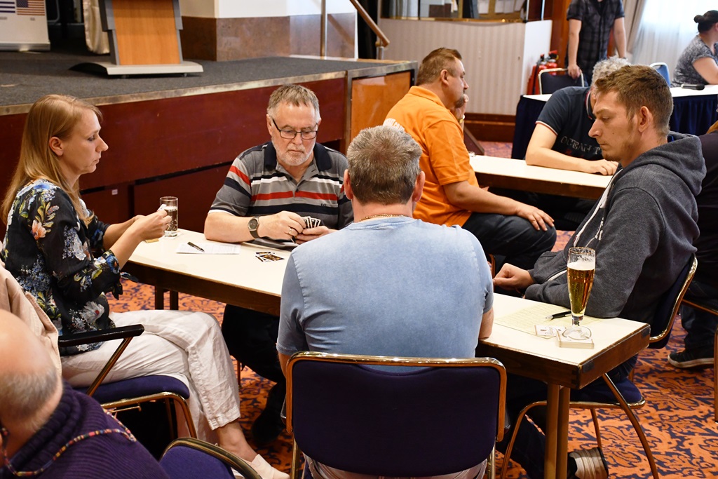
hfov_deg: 35.0
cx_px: 359
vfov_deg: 23.8
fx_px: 1137
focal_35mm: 57
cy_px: 240
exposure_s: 1/125
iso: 2200
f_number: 4.2
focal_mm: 38
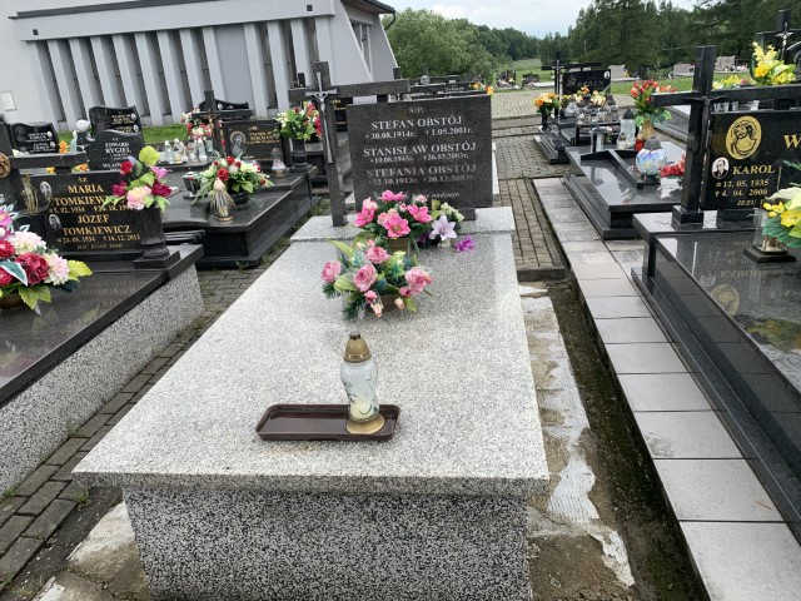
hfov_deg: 67.3
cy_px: 300
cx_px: 400
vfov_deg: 53.1
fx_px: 602
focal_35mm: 26
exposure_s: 1/1299
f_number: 1.8
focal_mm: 4.25
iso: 25
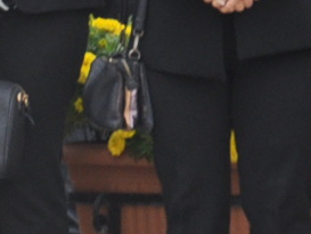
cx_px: -899
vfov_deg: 1.4
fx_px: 9357
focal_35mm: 1041
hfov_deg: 1.9
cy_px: -94
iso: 400
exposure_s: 1/100
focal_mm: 92
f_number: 5.6
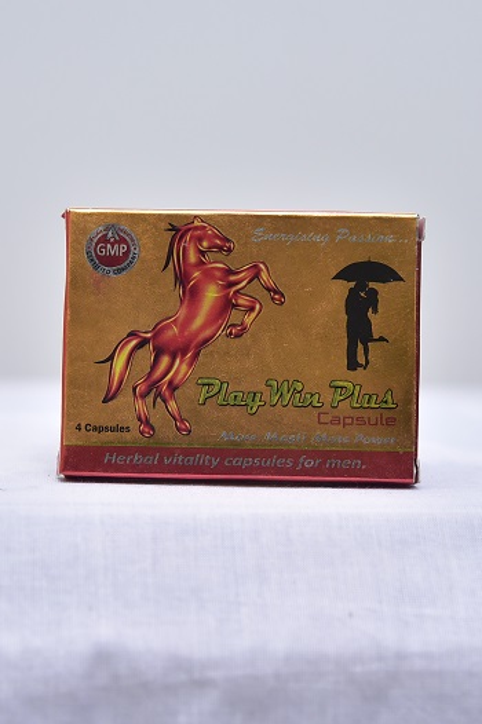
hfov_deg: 18.2
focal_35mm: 75
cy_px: 362
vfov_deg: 27.0
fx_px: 1508
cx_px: 241
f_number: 4
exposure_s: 1/125
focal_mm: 75
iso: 1250
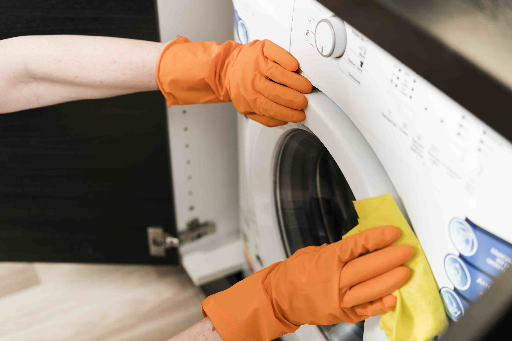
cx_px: 256
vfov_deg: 24.6
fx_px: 782
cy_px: 170
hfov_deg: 36.2
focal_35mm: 55
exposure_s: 1/125
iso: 160
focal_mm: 55
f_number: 3.2
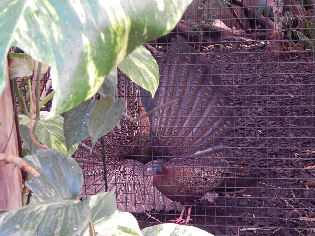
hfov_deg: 31.7
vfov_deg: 24.0
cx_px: 158
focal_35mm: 61
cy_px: 118
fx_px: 555
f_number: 4
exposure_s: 1/8
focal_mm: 10.9
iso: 800
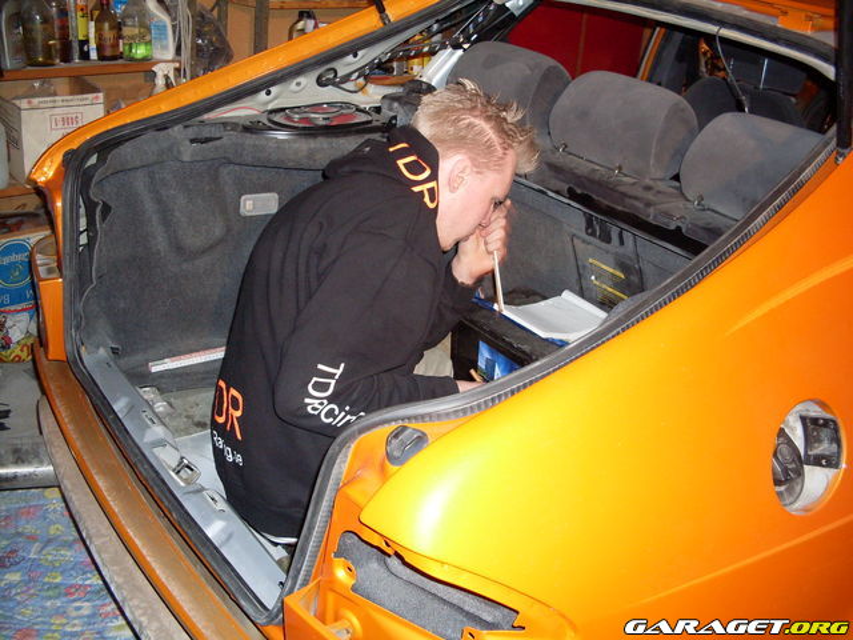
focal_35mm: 38
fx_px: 936
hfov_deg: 49.0
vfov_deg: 37.7
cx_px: 426
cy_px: 320
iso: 120
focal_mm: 6.3
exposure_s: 1/45
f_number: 2.8
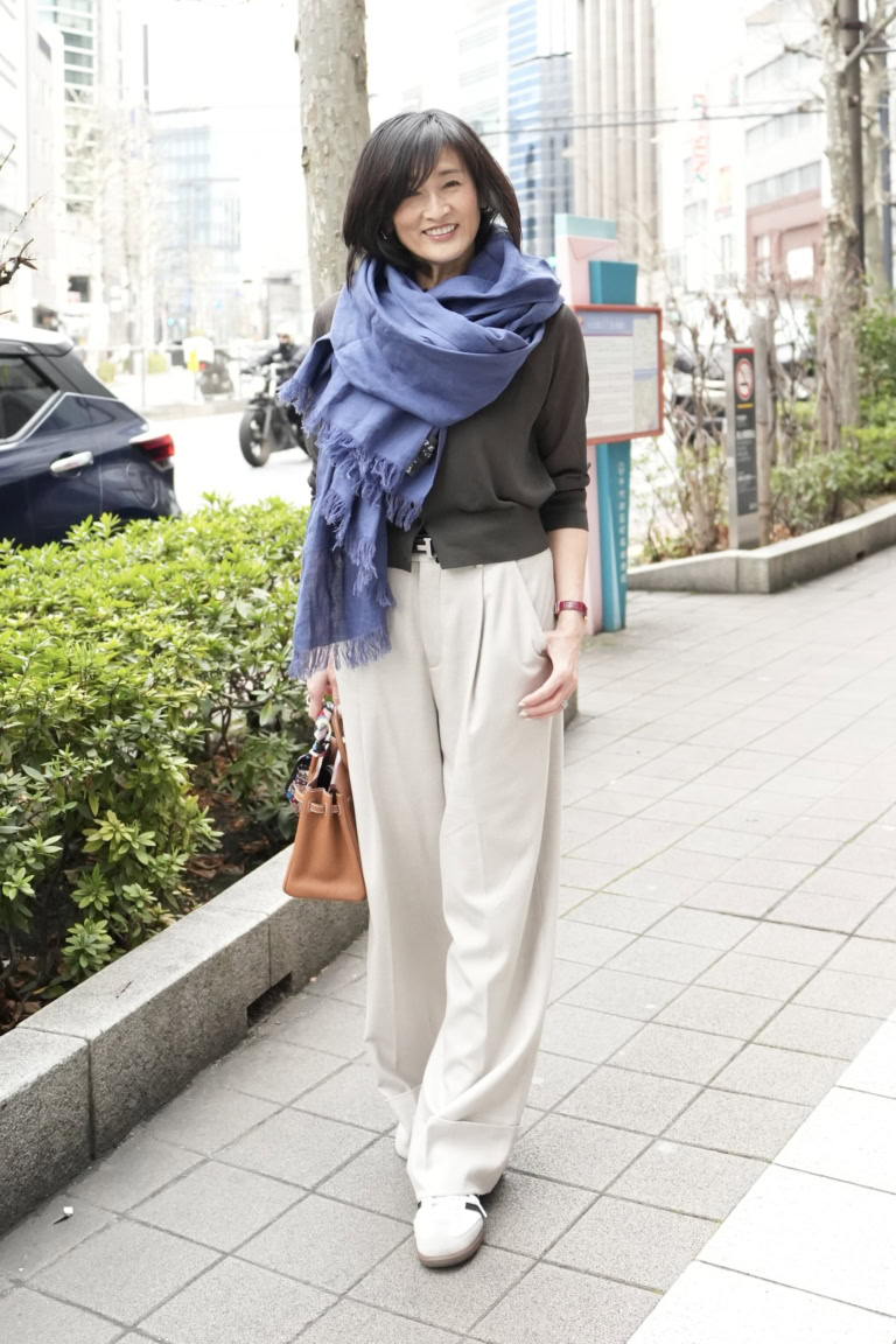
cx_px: 448
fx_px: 1493
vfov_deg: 48.5
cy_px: 672
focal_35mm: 40
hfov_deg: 33.4
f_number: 2.8
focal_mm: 27
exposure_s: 1/1880
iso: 4000
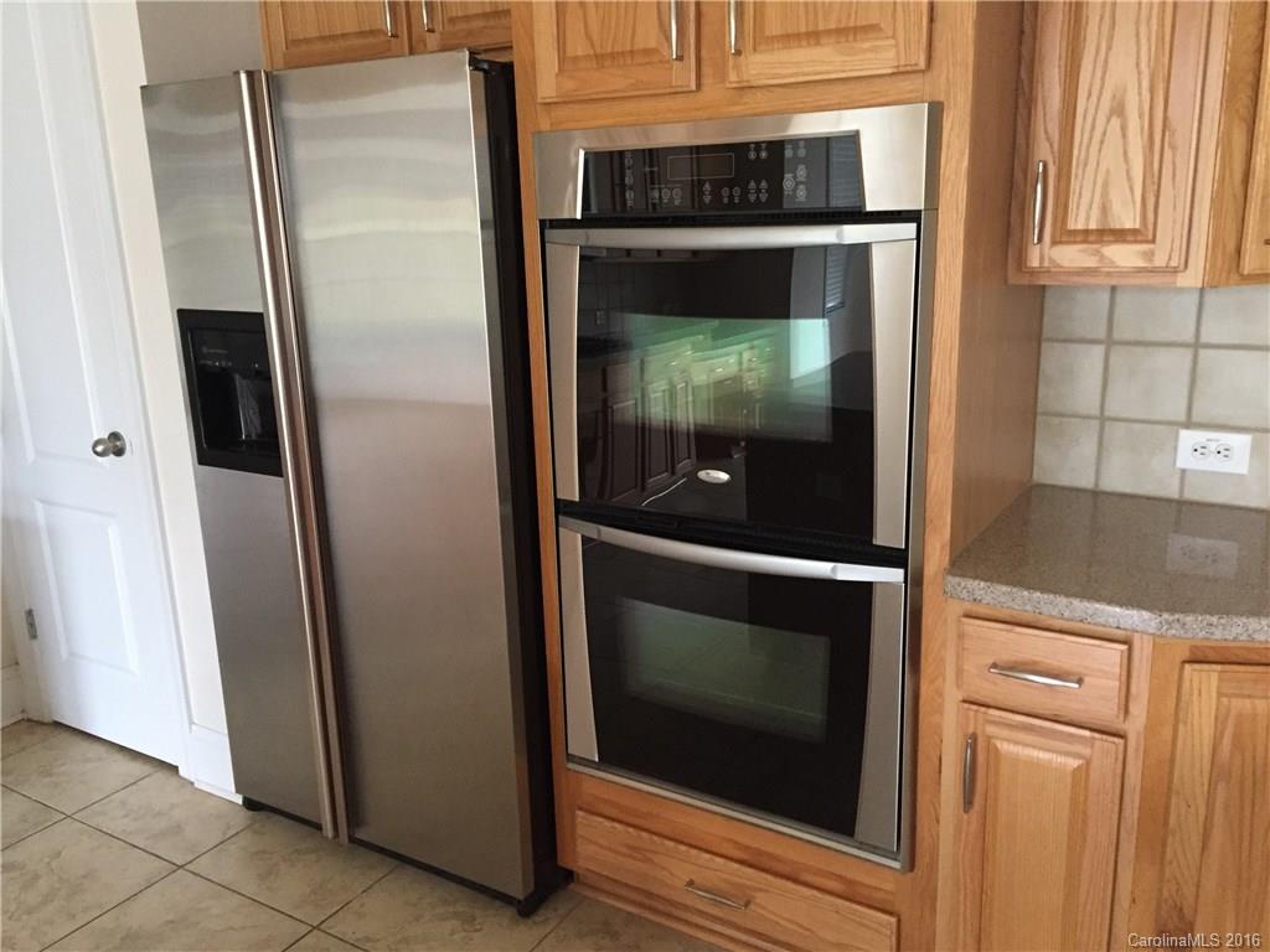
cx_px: 635
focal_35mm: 29
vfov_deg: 48.2
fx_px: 1064
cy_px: 476
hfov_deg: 61.7
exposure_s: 1/30
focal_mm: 4.15
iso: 250
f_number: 2.2
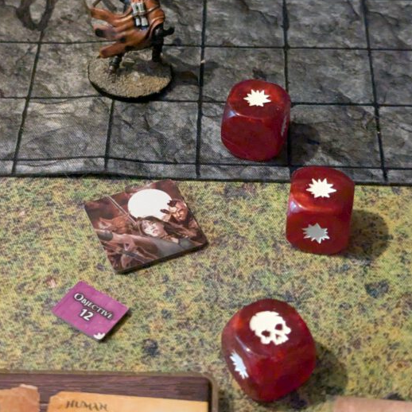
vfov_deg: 20.5
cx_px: 202
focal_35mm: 84
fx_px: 1131
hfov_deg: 20.6
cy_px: 94
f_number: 1.85
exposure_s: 1/50
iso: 1918
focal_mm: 6.81
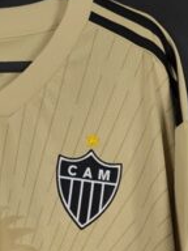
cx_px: -7
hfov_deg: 15.1
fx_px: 695
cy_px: 401
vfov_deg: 17.8
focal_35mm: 96
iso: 400
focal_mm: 6.57
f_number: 1.6
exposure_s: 1/160
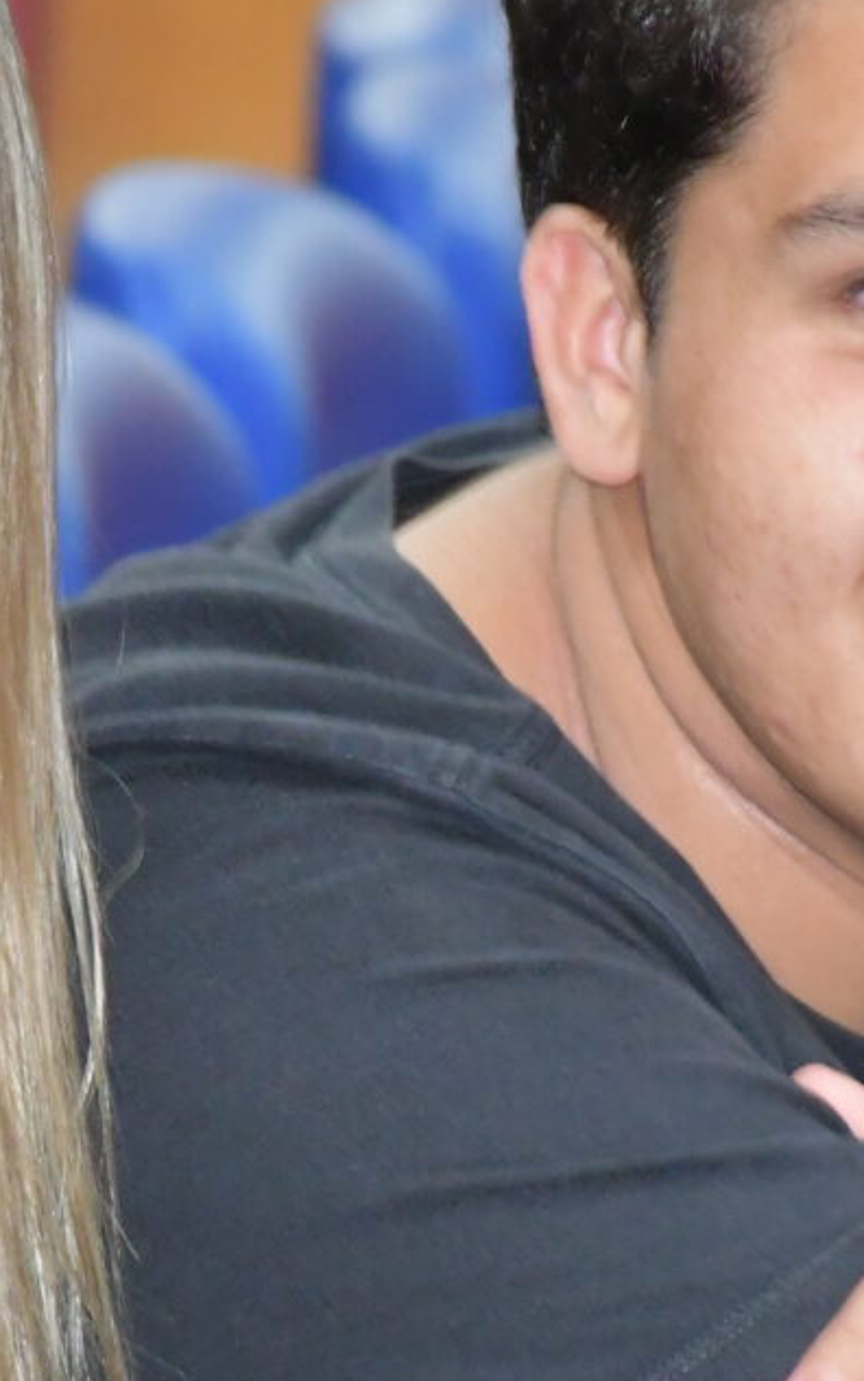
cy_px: 988
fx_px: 24434
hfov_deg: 2.0
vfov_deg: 3.2
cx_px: 410
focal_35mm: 649
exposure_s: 1/60
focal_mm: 140
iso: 4000
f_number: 5.6
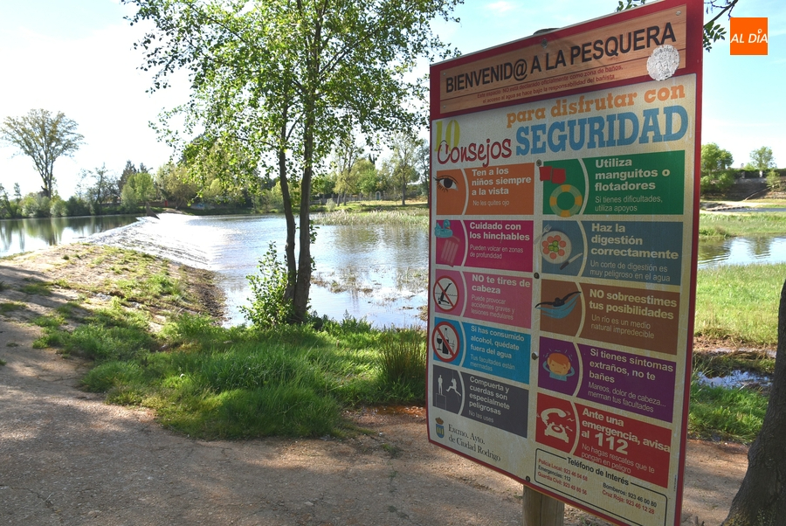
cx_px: 393
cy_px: 263
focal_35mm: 27
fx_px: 590
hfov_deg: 67.3
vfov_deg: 48.0
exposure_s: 1/250
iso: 200
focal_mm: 18
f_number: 8
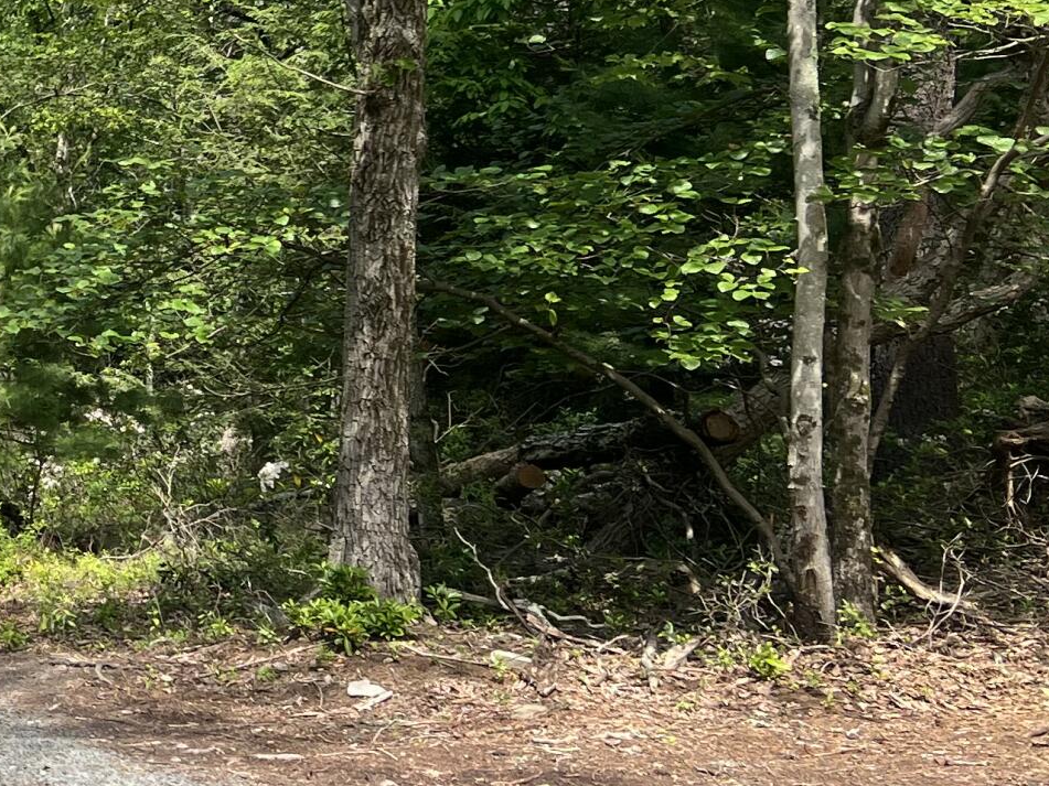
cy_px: 193
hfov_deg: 20.5
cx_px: -512
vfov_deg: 17.9
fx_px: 2485
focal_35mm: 82
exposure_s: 1/1159
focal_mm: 5.7
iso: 50
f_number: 1.5
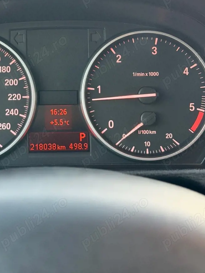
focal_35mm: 73
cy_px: 73
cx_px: 54
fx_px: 576
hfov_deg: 20.0
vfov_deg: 26.4
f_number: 1.78
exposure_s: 1/43
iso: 250
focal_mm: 6.76
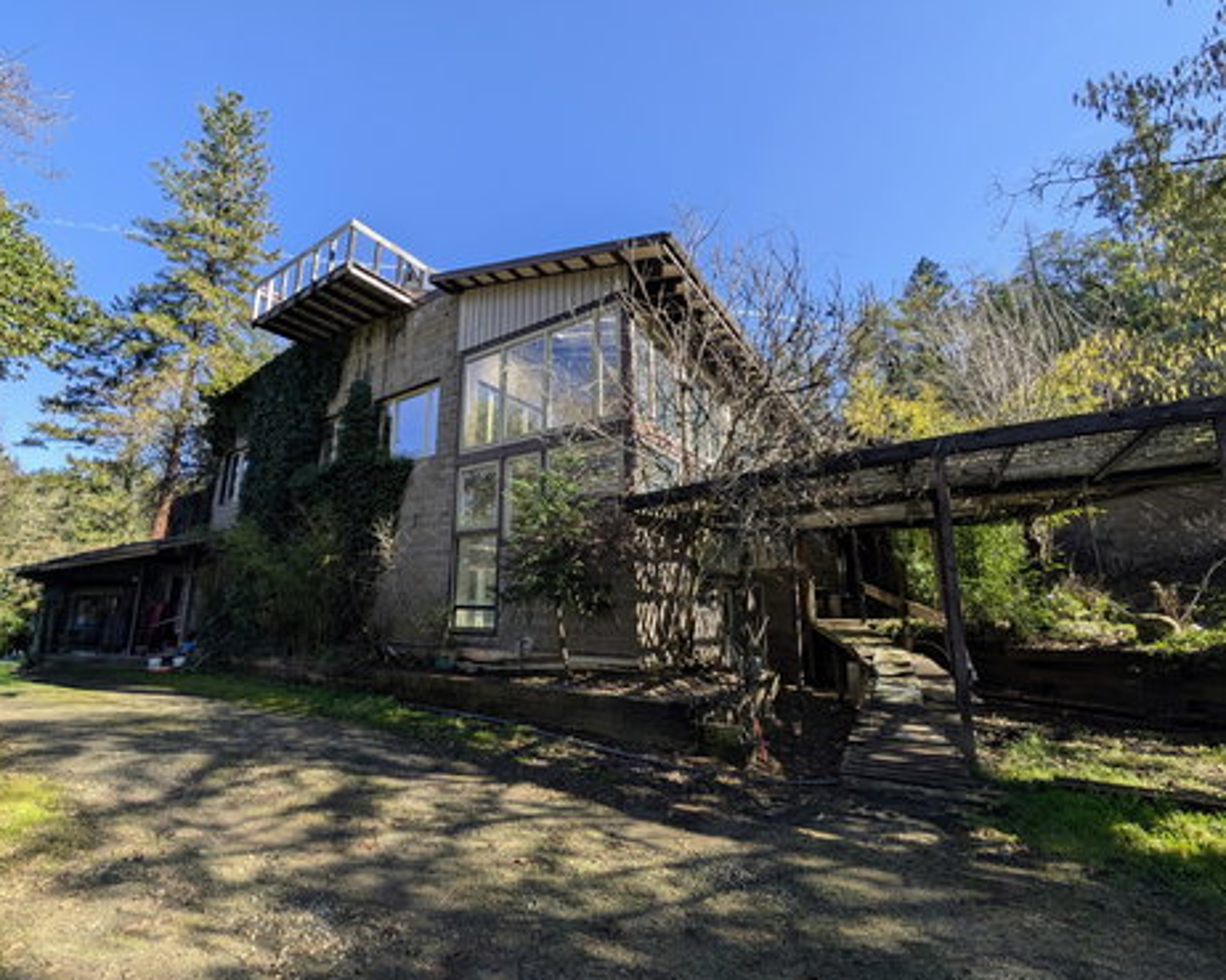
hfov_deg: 104.8
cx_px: 584
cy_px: 487
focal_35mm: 13
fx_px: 471
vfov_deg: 92.2
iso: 48
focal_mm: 2.02
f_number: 1.7
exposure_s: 1/976
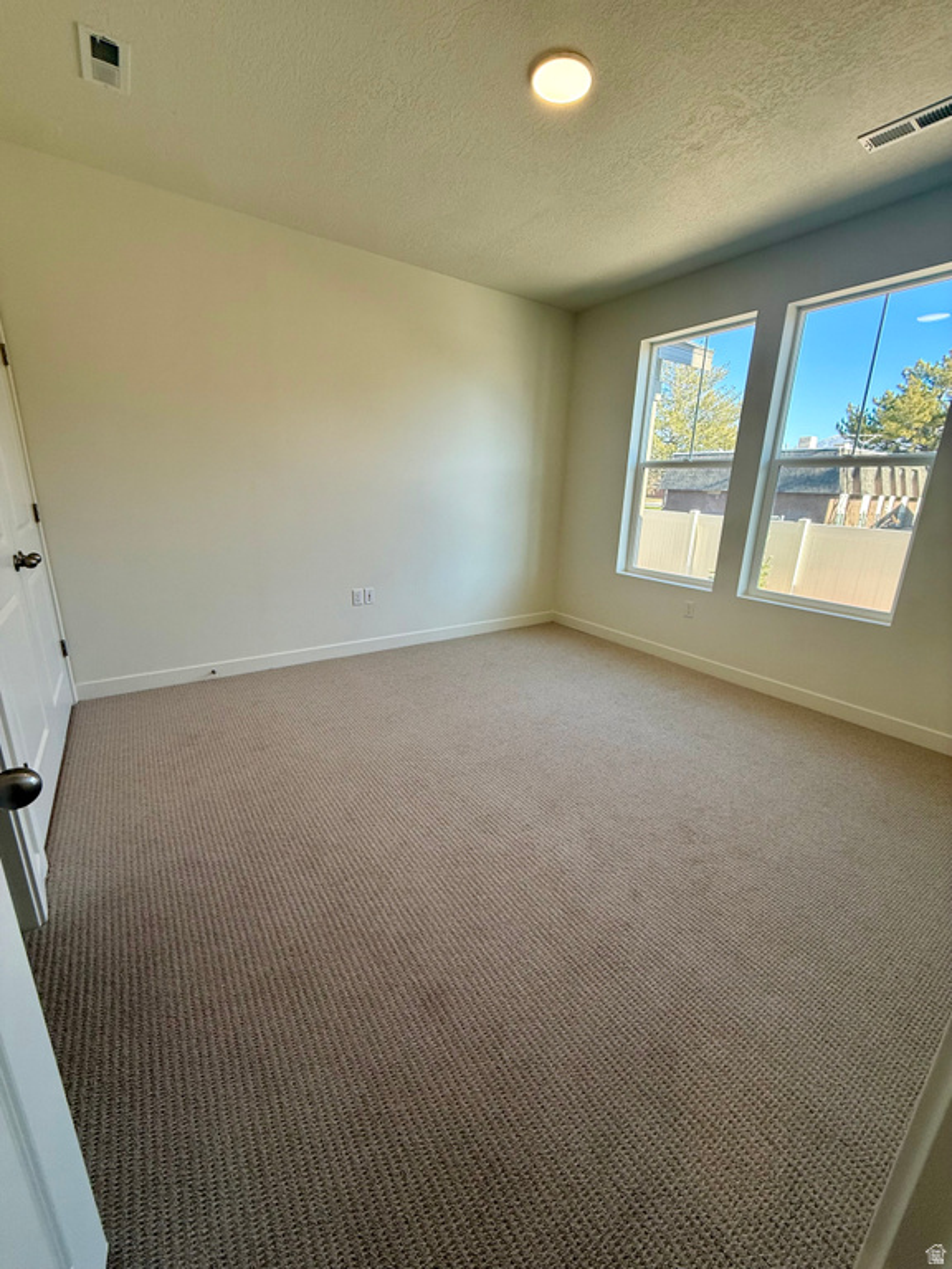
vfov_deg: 102.1
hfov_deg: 85.7
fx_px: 513
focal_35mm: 14
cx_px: 476
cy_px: 634
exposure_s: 1/120
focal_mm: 2.22
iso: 80
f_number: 2.2
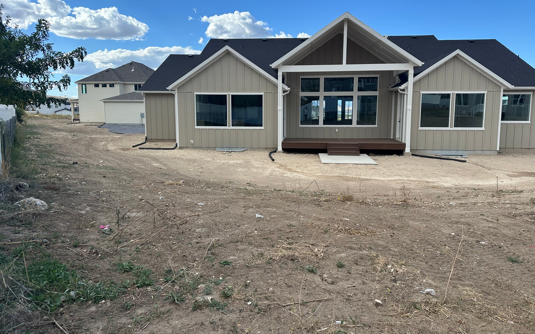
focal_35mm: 26
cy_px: 152
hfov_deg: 70.4
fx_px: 379
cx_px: 268
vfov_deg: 47.5
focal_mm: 6.86
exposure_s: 1/2252
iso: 80
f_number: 1.78
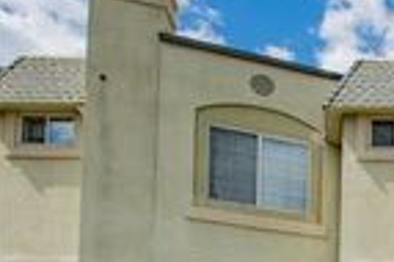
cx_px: 681
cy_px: 330
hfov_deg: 22.9
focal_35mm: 56
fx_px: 612
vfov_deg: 22.0
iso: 400
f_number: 6.3
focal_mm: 16
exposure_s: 1/1600
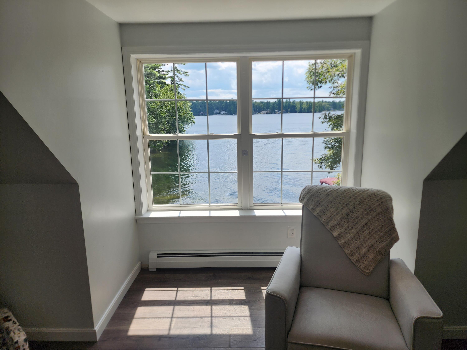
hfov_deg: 73.9
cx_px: 234
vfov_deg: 58.9
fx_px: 310
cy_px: 175
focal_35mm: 23
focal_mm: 6.4
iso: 12
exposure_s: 1/509
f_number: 1.8
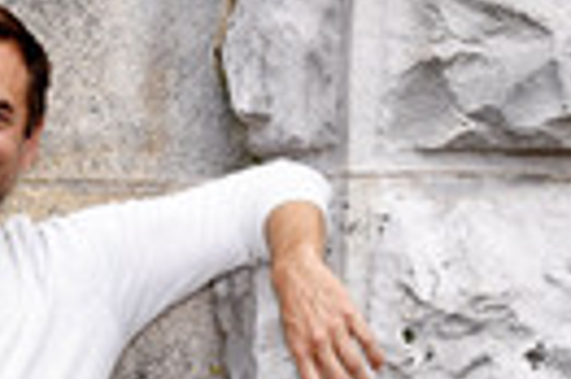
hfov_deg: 10.3
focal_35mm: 199
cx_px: 94
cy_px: 549
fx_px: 3152
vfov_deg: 6.8
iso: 640
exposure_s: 1/160
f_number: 11
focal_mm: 58
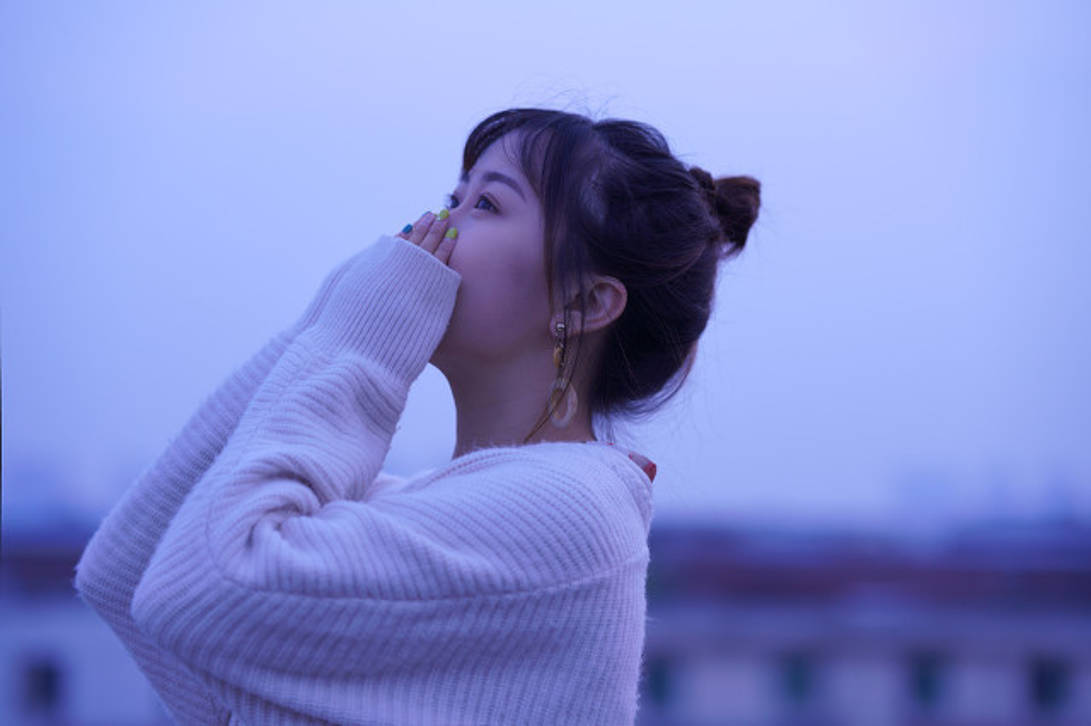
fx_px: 2575
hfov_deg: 23.9
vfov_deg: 16.1
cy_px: 363
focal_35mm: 85
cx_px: 546
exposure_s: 1/250
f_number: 2.2
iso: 200
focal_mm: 85
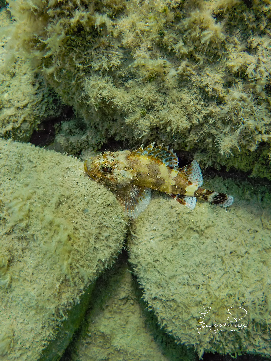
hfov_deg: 46.8
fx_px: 313
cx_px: 136
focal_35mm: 30
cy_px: 180
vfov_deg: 60.0
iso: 125
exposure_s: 1/640
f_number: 3.3
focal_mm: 4.1
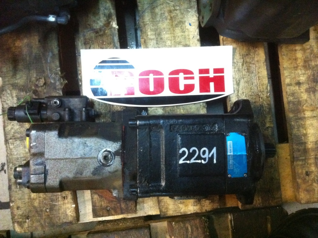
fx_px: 321
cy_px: 119
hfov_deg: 52.7
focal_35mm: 35
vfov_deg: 40.6
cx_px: 159
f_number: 2.8
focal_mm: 3.85
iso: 1000
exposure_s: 1/17
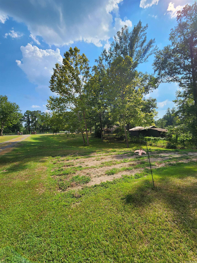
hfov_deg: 89.9
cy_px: 132
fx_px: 99
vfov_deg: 106.2
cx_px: 98
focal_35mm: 13
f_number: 2.2
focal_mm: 2.2
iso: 50
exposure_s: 1/2456
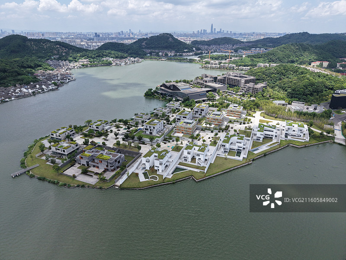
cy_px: 130
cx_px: 173
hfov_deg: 71.6
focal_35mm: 24
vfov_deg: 56.8
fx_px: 240
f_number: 1.8
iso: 170
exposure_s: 1/3000
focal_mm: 8.67
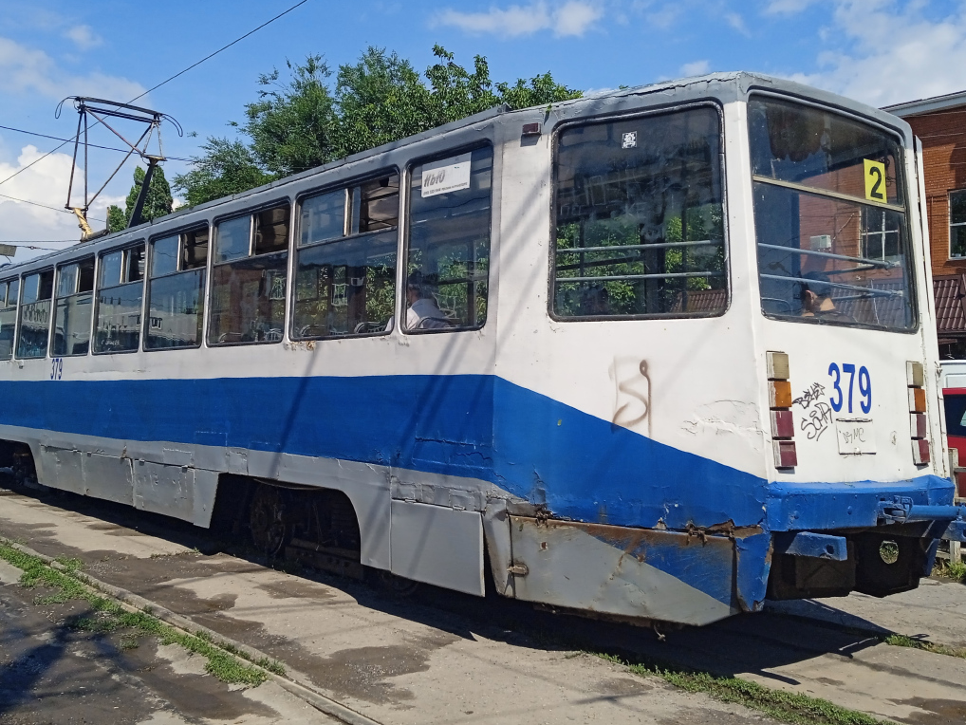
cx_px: 440
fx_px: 921
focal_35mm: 33
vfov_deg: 42.8
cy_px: 300
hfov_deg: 55.3
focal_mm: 3.43
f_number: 2.2
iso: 114
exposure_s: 1/1387
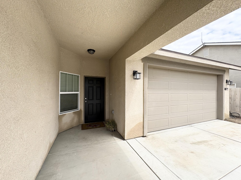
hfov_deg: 102.1
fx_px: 97
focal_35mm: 14
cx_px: 120
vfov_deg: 85.7
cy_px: 90
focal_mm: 2.22
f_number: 2.2
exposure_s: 1/544
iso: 40
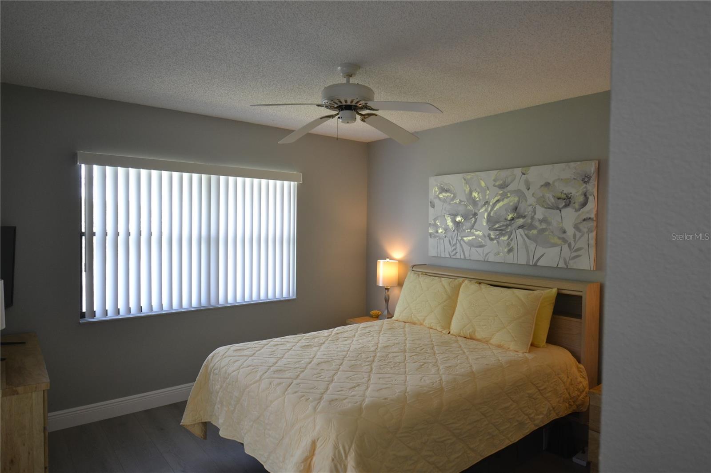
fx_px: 415
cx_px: 356
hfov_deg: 81.2
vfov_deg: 59.5
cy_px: 236
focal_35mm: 21
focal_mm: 14
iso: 400
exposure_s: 1/80
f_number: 4.5
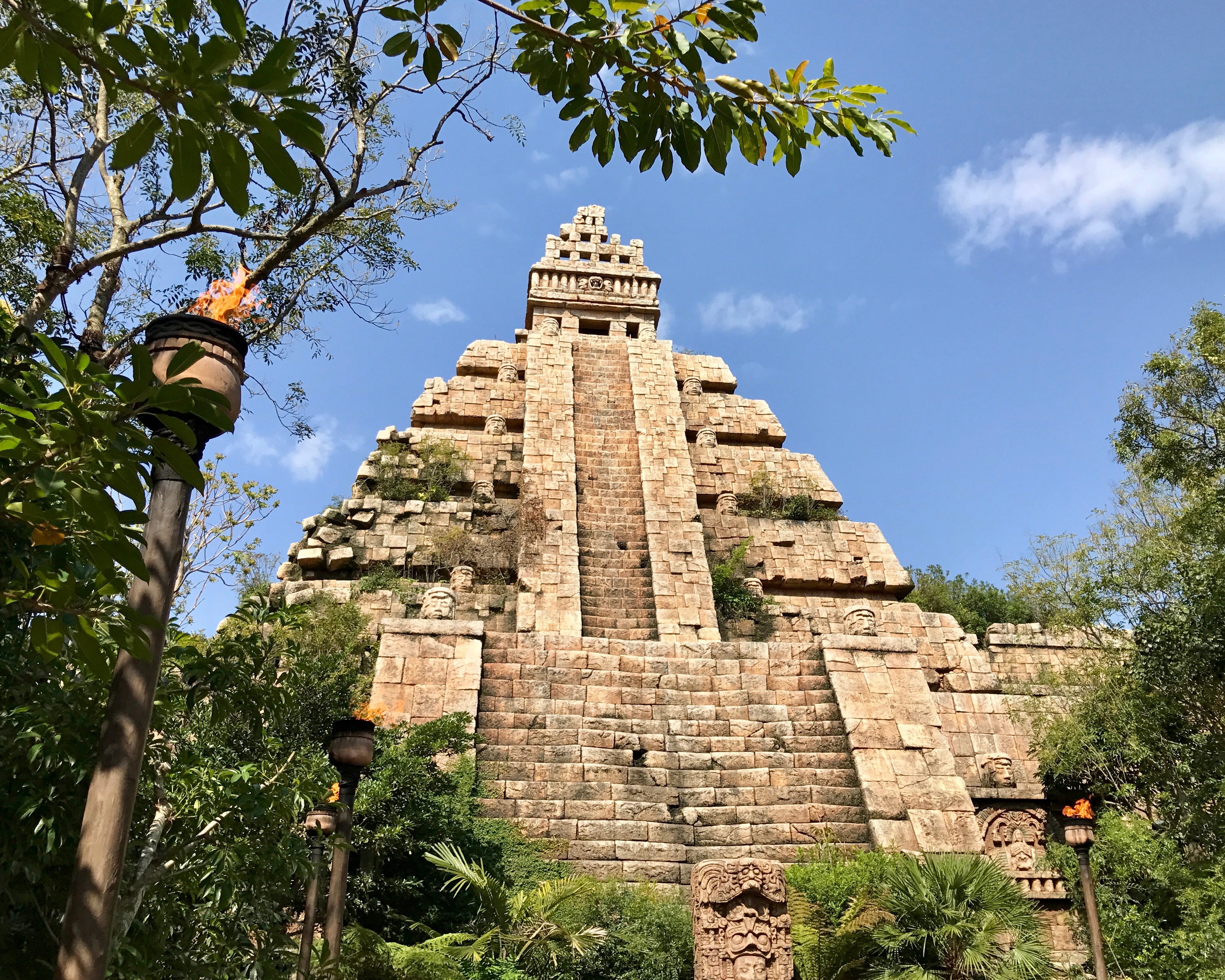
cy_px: 480
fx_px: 1088
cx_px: 645
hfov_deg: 58.7
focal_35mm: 30
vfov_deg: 48.5
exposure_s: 1/2336
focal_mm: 3.99
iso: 20
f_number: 1.8
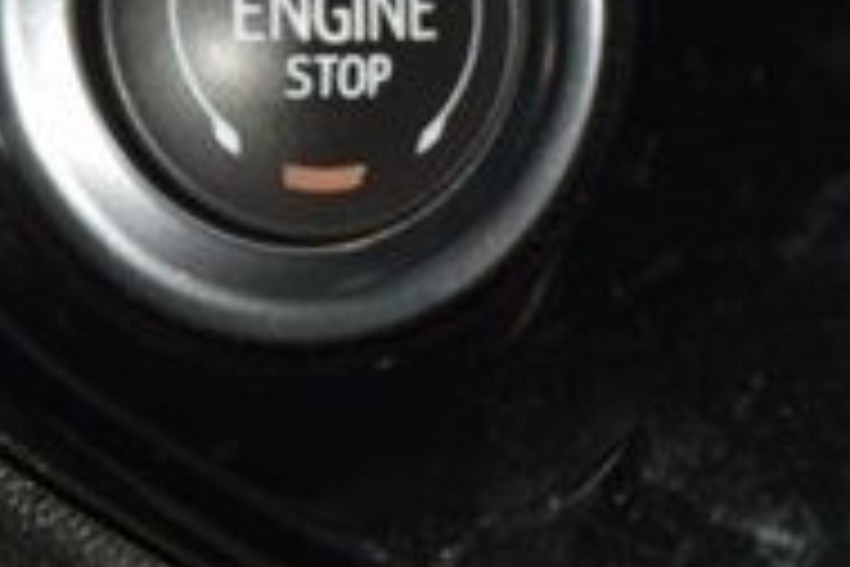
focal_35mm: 355
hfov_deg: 5.8
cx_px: 958
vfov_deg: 3.9
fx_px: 8381
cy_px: 70
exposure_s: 1/125
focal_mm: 70
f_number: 8
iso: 100
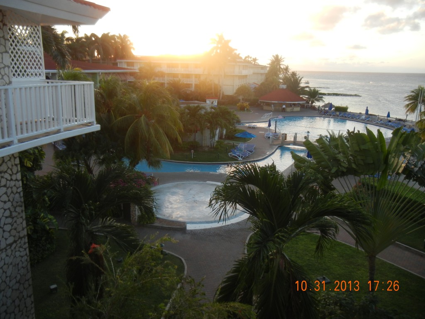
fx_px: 368
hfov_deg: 60.0
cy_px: 160
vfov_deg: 46.8
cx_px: 212
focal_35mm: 30
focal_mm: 5.4
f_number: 3.5
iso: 160
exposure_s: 1/143
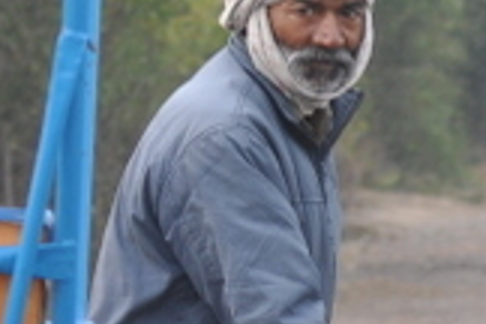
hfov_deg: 4.0
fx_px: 6992
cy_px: 384
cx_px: 822
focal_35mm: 518
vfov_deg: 2.7
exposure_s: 1/125
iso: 400
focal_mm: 70
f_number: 4
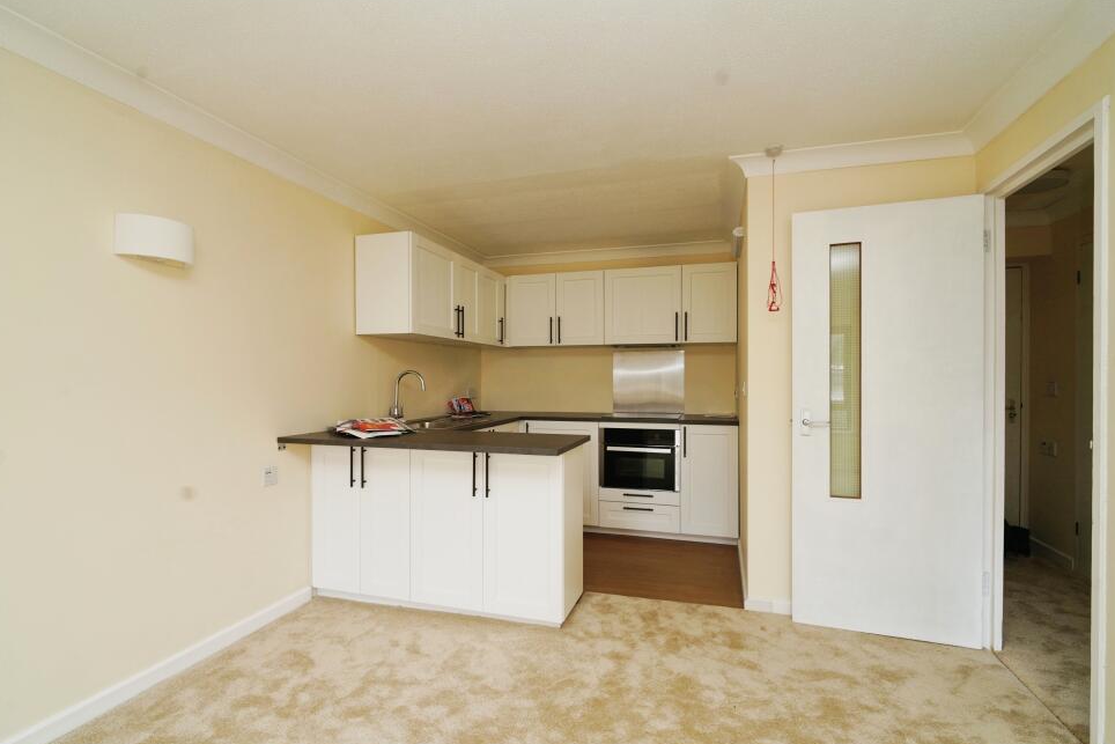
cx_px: 546
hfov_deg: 93.3
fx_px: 527
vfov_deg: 70.5
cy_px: 379
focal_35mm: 17
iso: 400
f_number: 6.3
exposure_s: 1/20
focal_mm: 16
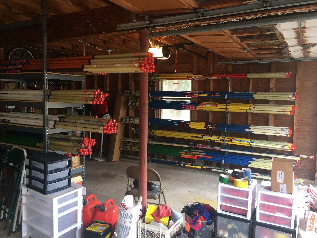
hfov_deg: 61.7
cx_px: 158
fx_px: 266
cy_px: 119
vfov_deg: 48.2
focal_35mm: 29
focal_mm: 4.15
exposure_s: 1/30
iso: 64
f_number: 2.2
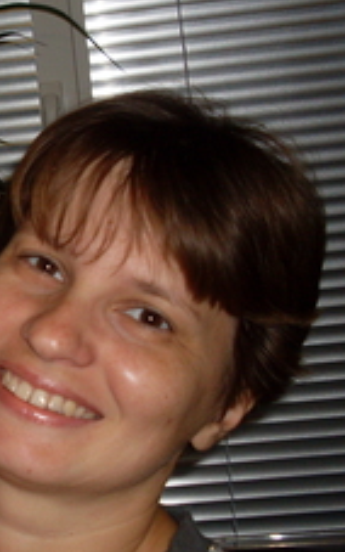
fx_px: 1203
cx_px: -112
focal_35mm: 80
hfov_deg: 15.5
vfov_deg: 25.8
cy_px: 277
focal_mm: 6.3
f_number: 2.8
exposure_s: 1/45
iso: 100
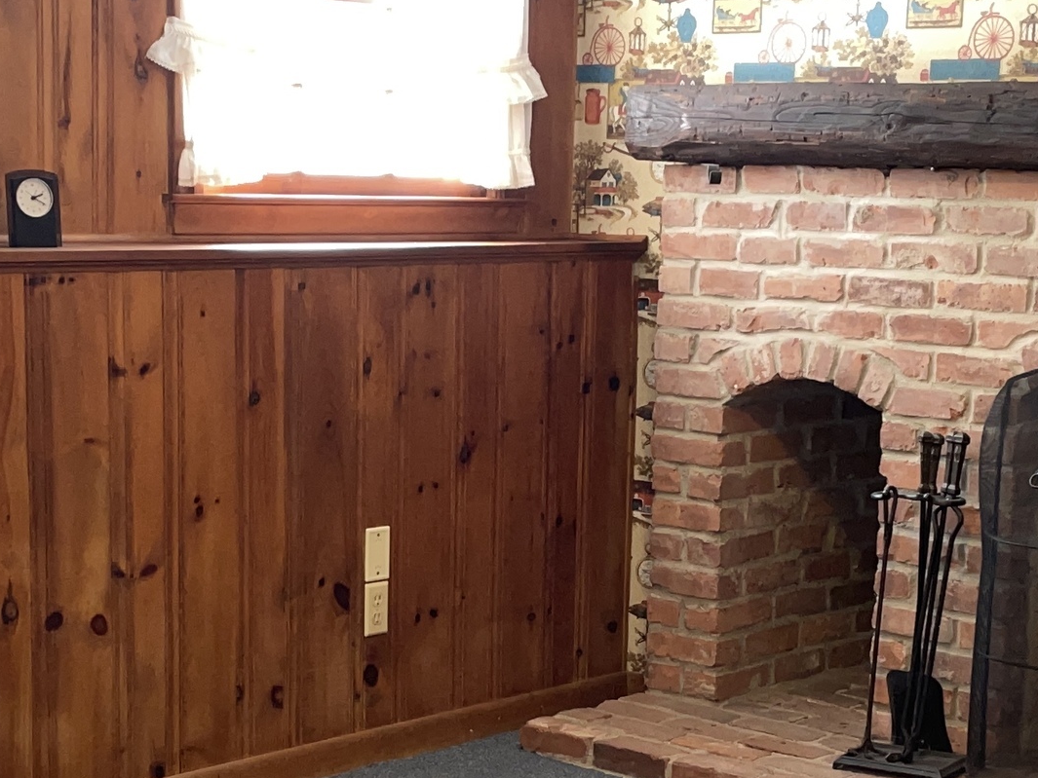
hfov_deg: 26.0
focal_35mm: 75
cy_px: 541
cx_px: 533
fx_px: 2249
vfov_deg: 19.6
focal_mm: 4.2
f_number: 1.6
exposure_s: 1/9
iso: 125
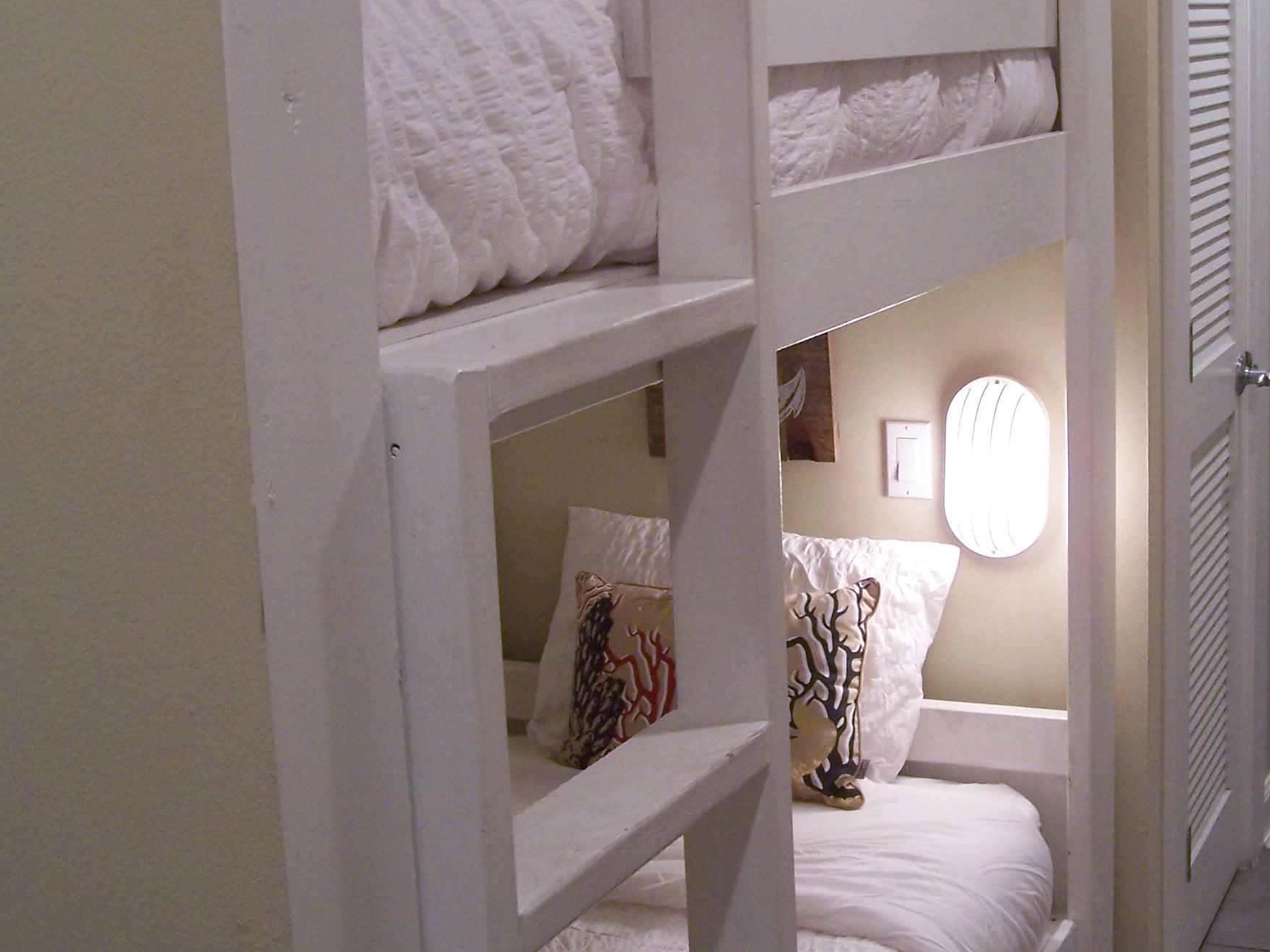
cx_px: 911
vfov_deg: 26.0
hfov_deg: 33.8
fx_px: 2055
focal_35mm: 56
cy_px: 320
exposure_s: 1/25
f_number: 2.8
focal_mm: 6.3
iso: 140
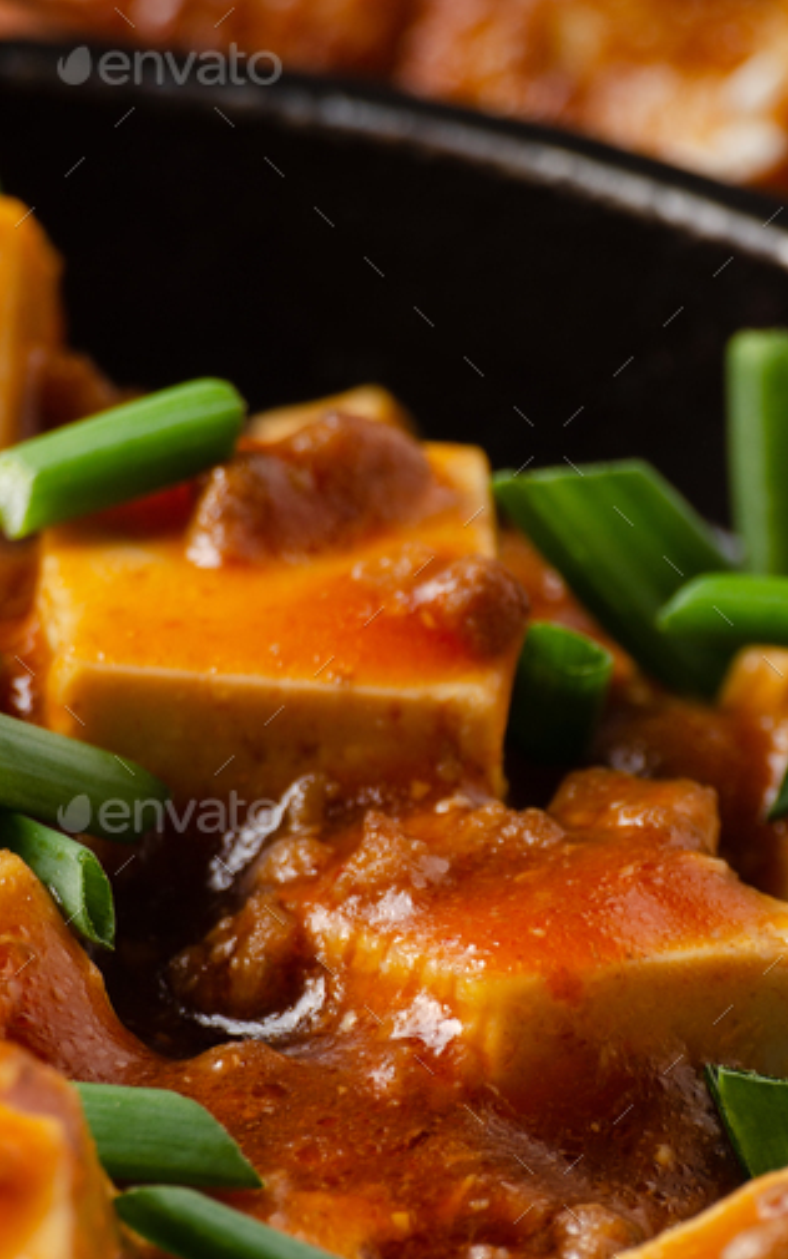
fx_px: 19397
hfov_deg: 2.3
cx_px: 536
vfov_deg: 3.7
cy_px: 804
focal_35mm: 565
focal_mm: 210
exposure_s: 1/250
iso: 100
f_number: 9
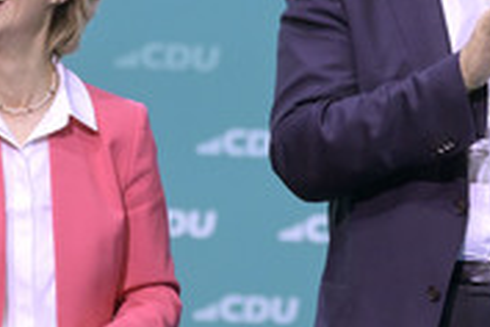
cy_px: 80
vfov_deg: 2.7
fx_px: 6928
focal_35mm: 509
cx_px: 46
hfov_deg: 4.0
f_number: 5.6
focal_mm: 200
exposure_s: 1/500
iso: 8000
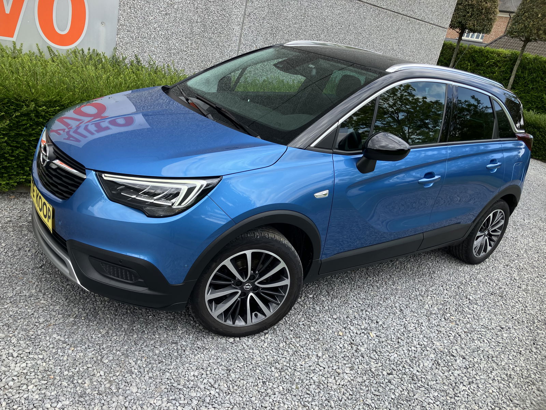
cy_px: 205
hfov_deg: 63.4
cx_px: 273
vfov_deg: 49.7
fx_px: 442
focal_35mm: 28
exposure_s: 1/471
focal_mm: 3.99
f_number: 1.8
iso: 32
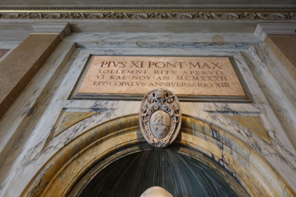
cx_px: 148
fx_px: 197
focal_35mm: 24
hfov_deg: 73.7
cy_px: 98
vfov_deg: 53.1
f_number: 1.8
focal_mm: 8.8
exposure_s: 1/30
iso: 400
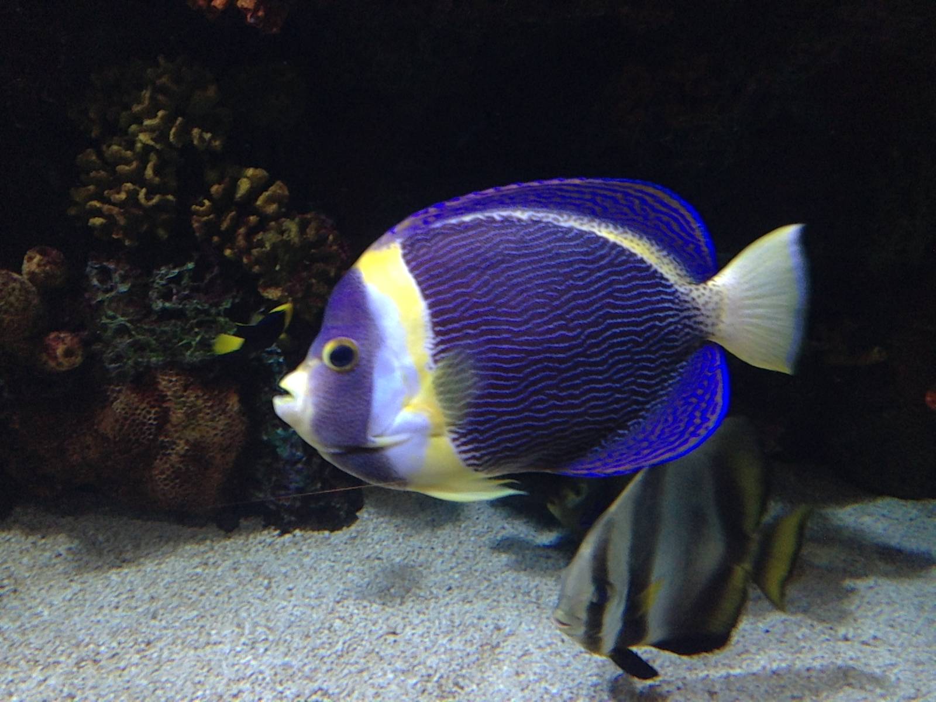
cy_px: 351
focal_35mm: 33
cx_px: 468
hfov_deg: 55.4
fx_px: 892
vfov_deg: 42.9
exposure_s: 1/40
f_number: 2.4
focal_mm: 4.13
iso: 250
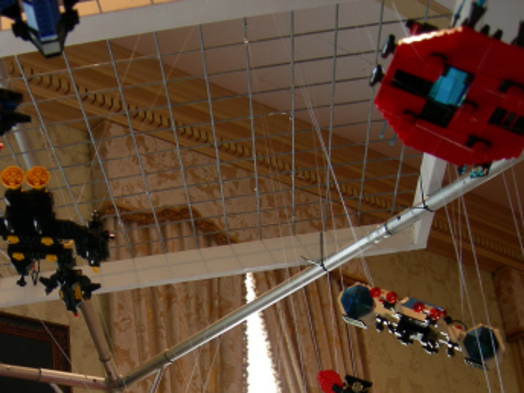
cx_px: 119
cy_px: 363
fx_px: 1014
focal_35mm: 67
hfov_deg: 28.5
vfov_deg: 21.4
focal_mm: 7.5
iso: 64
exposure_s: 1/10.1
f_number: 2.7
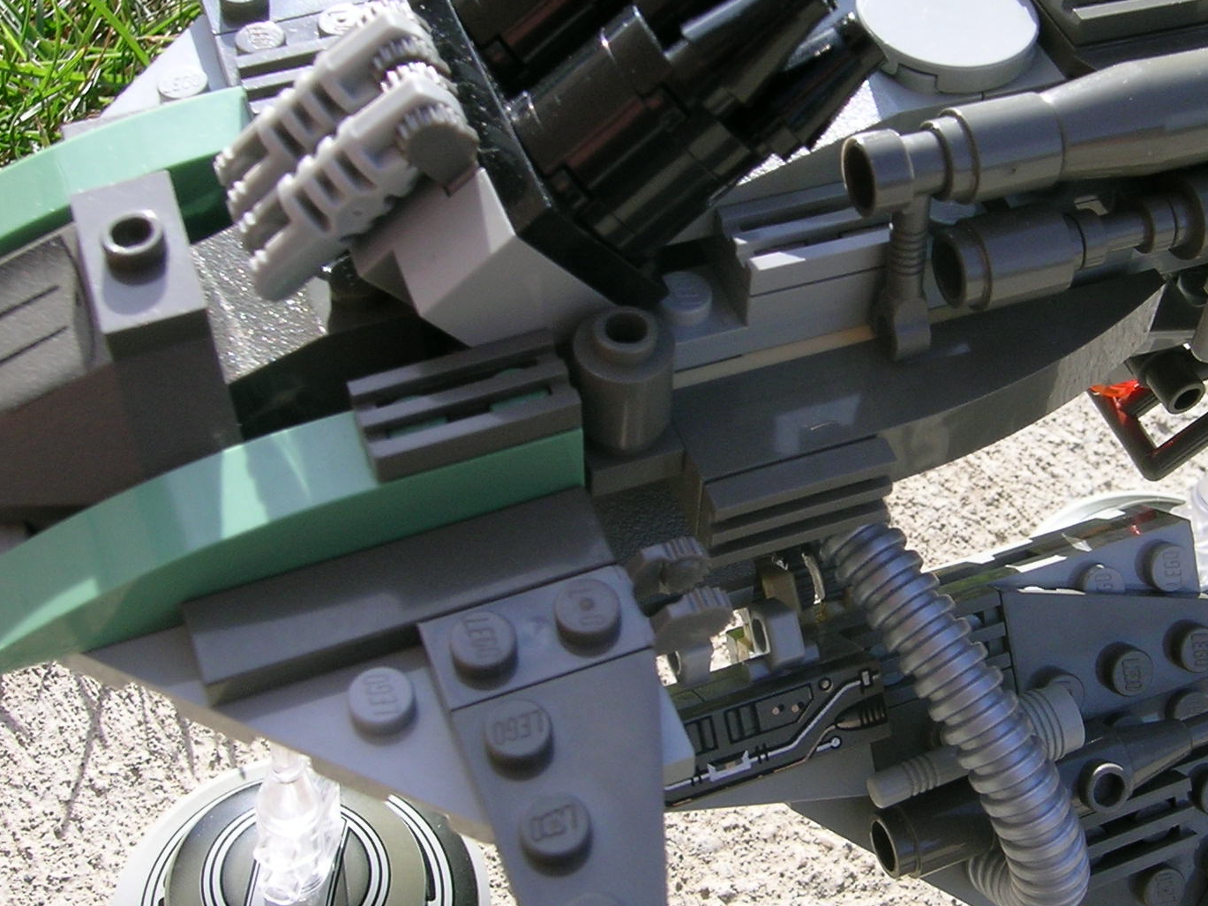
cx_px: 834
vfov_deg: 27.5
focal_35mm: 53
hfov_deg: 35.7
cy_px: 424
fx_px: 1850
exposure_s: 1/181
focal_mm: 5.8
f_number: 5
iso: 50
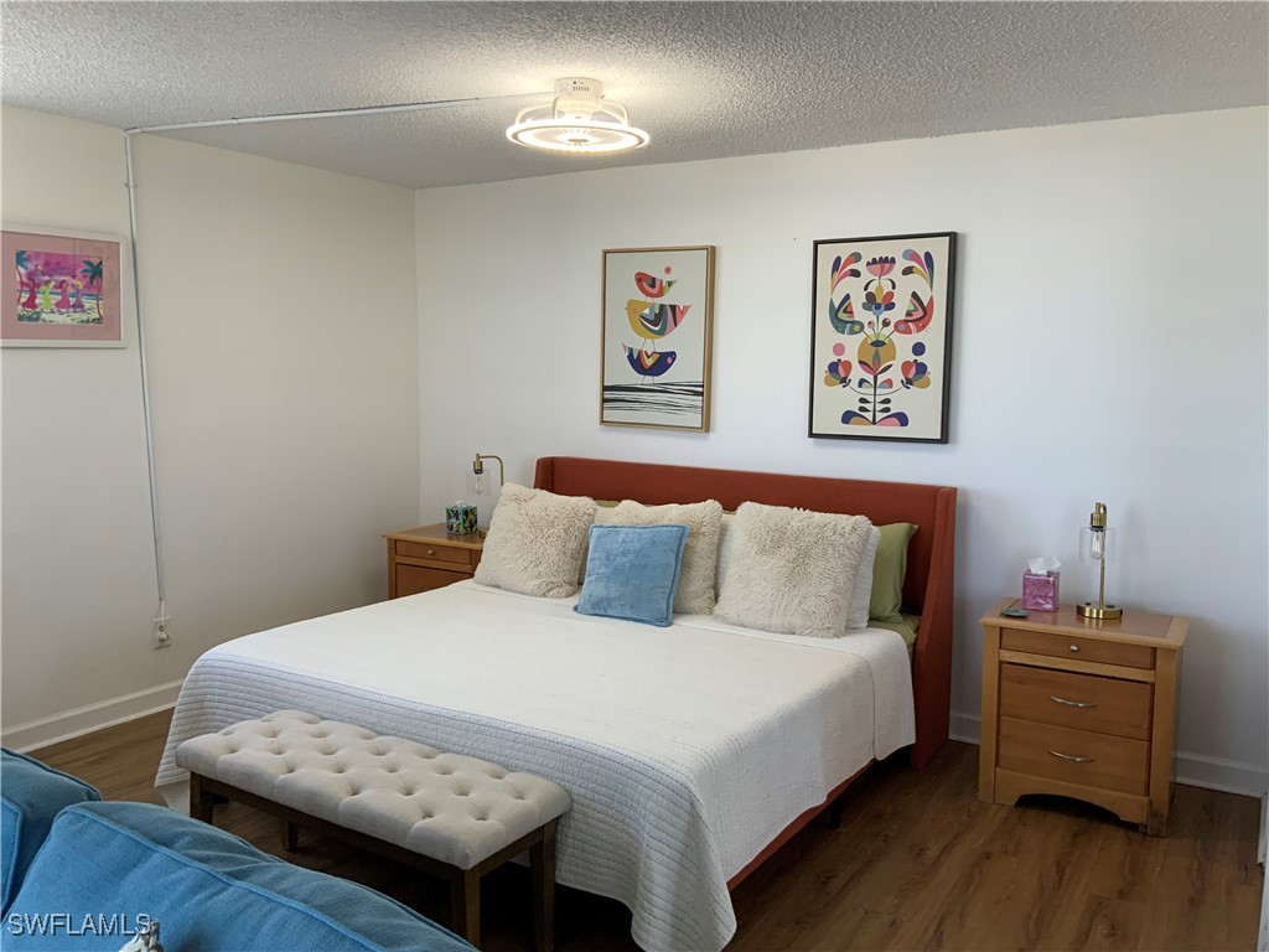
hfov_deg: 61.7
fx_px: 1063
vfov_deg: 48.2
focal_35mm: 29
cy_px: 476
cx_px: 634
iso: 50
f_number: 1.8
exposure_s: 1/120
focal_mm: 3
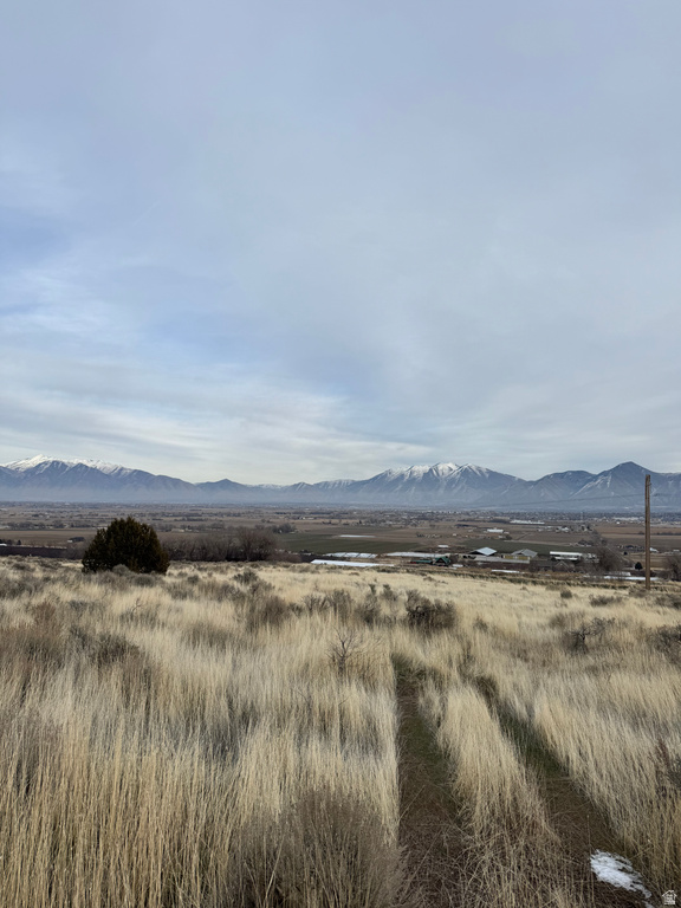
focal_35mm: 24
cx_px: 340
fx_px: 630
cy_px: 454
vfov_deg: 71.6
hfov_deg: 56.8
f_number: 1.78
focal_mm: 6.76
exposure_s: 1/4049
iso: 80
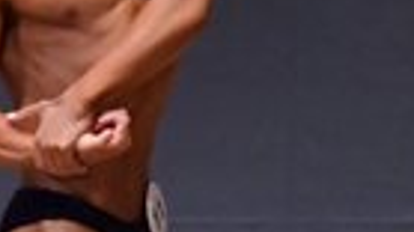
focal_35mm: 1267
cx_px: -359
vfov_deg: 1.0
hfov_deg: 1.7
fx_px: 13901
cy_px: 291
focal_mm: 145
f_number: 5.6
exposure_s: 1/400
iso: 6400
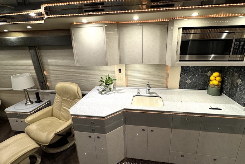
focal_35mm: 17
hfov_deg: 93.2
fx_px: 116
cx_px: 130
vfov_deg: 70.3
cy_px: 74
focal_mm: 2.22
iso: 250
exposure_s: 1/60
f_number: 2.2
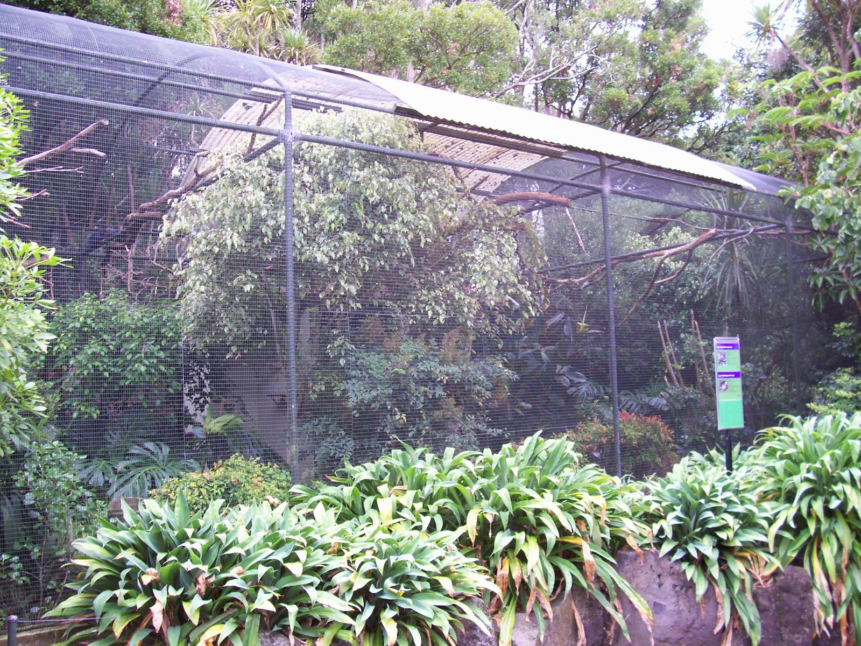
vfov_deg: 41.8
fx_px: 846
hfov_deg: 54.0
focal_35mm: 34
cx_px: 430
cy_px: 323
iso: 80
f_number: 2.7
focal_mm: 5.6
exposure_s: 1/73.6
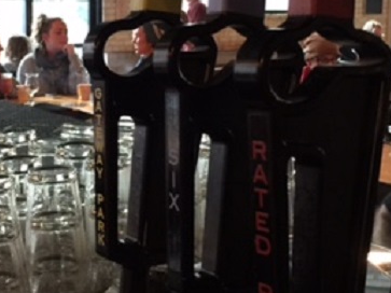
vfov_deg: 20.3
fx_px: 813
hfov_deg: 26.9
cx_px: 124
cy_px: 76
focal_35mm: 72
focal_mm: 4.15
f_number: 2.2
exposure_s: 1/10
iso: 125
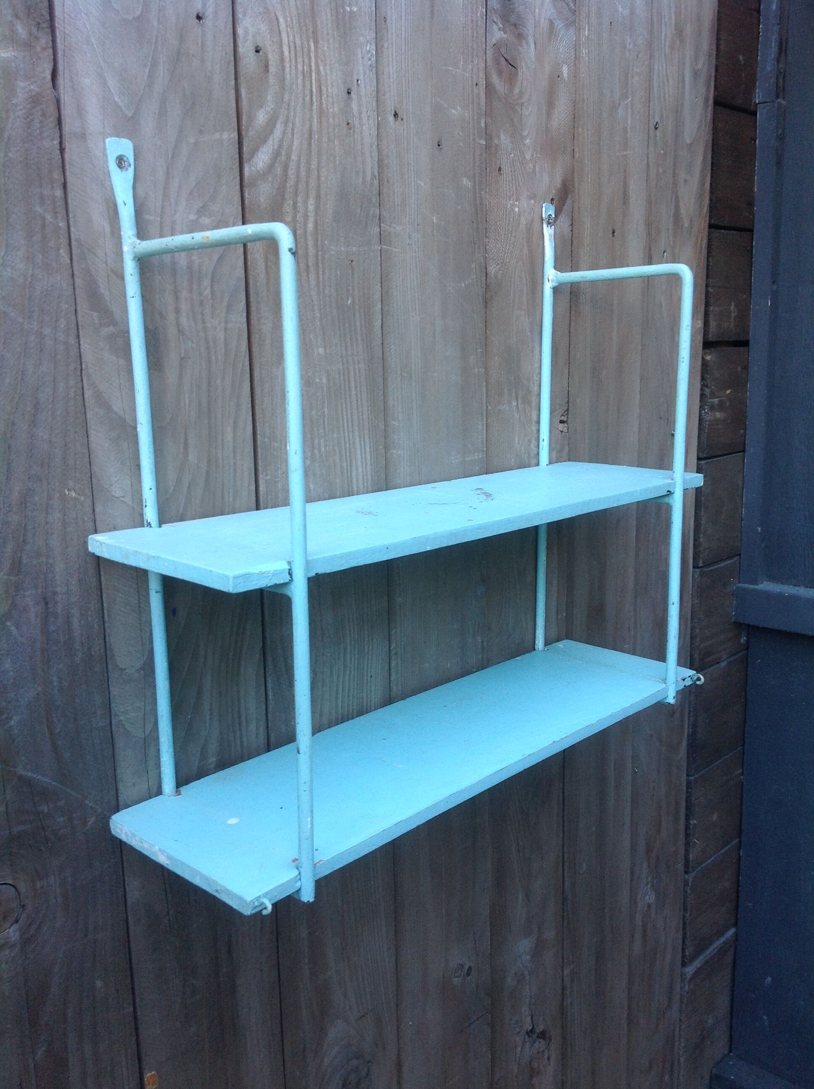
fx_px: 1100
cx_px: 407
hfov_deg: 40.6
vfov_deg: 52.7
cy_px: 544
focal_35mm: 35
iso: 50
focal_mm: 4.28
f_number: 2.4
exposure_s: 1/60
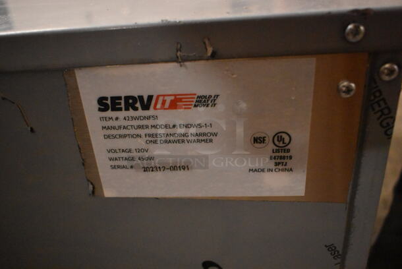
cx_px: 201
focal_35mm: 33
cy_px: 134
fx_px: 369
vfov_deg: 40.1
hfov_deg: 57.2
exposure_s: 1/125
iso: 9000
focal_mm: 22
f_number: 3.8
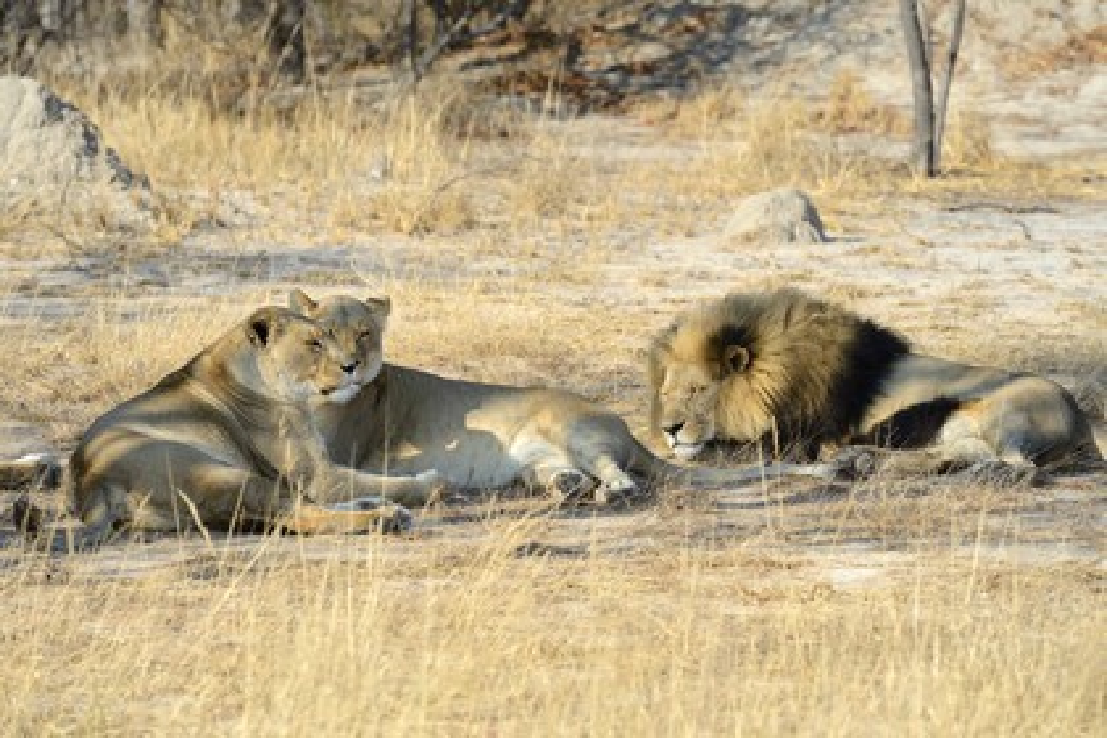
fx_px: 8609
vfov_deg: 4.9
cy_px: 369
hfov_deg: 7.4
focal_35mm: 280
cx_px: 554
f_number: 7.1
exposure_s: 1/800
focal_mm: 280
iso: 400
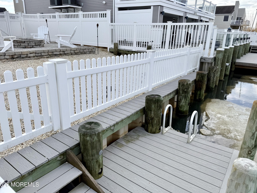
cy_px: 93
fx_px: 186
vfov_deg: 54.9
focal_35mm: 25
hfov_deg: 69.4
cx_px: 126
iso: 80
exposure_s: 1/3021
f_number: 1.78
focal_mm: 6.76
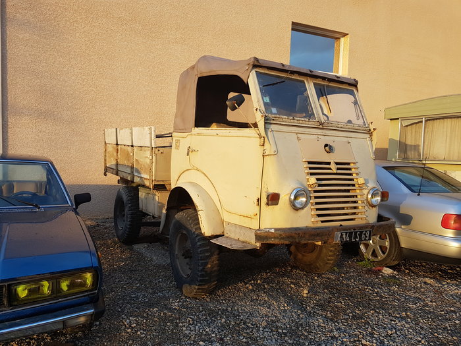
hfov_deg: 67.3
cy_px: 173
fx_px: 346
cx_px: 230
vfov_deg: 53.1
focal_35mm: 26
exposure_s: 1/198
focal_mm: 4.2
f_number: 1.7
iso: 40
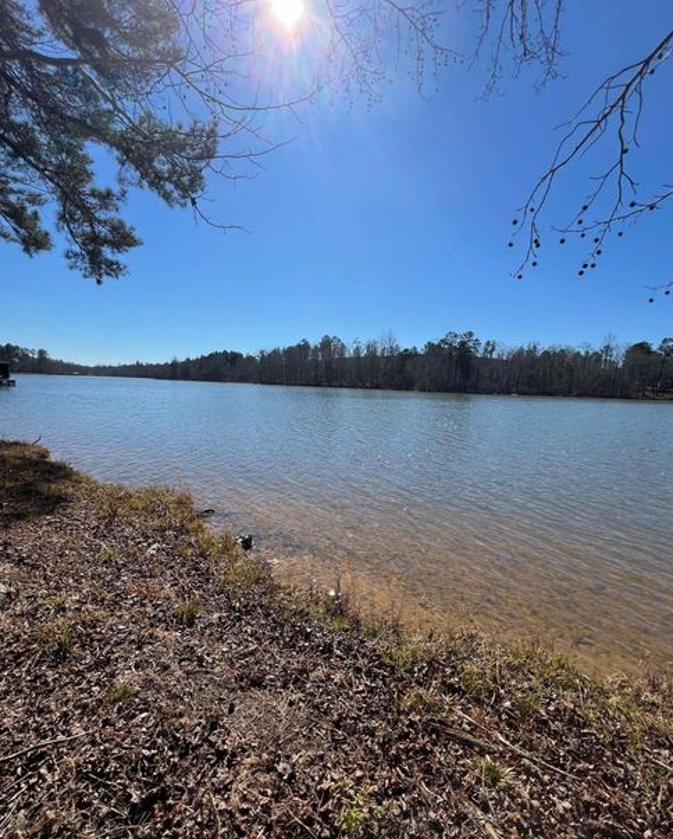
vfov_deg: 100.6
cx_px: 336
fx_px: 348
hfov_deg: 88.0
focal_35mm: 14
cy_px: 444
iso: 32
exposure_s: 1/2421
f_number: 1.8
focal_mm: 1.57
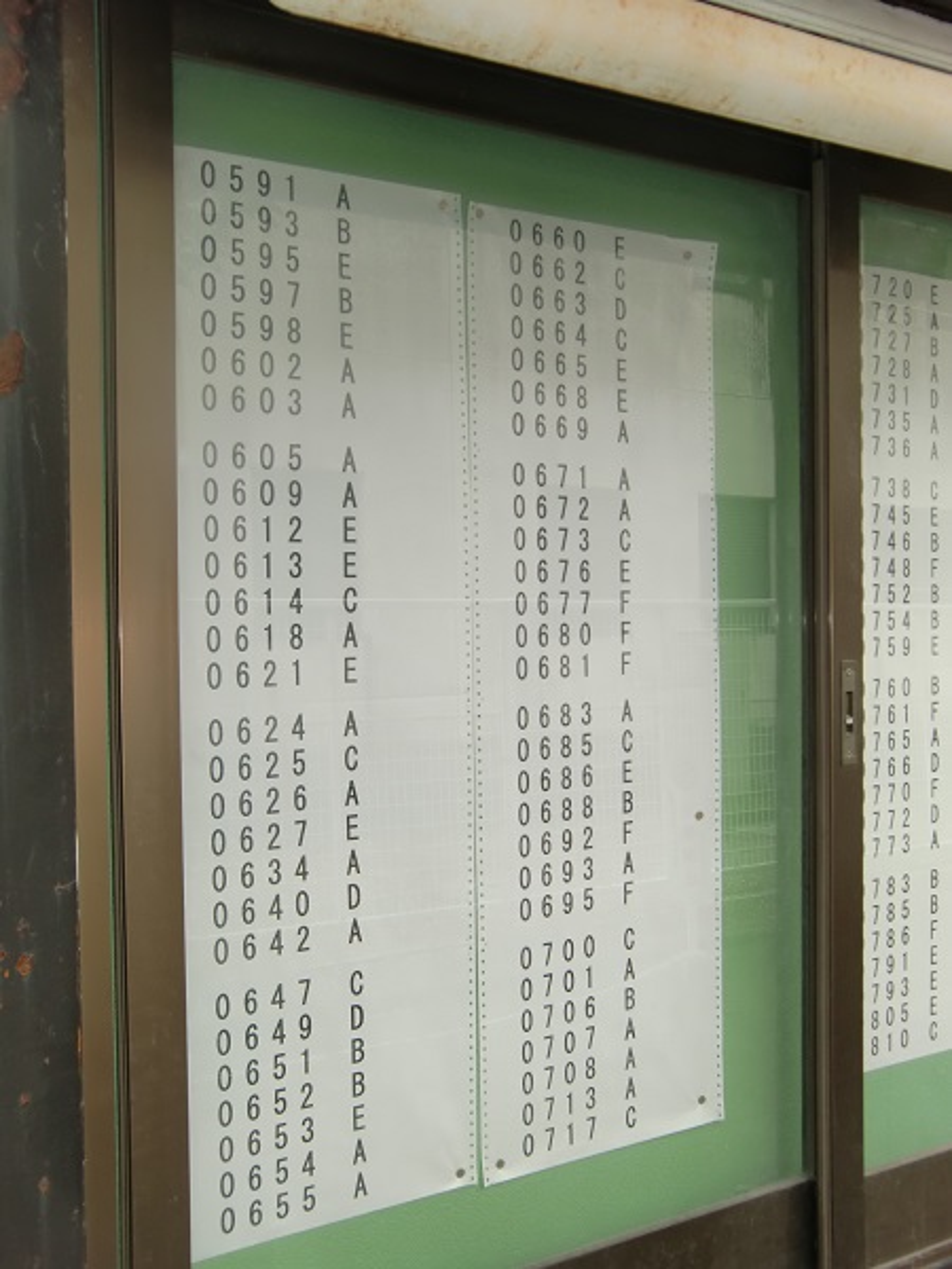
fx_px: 1467
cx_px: 476
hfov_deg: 36.0
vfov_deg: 46.8
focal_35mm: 40
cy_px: 634
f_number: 3.8
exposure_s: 1/125
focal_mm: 7.1
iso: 64
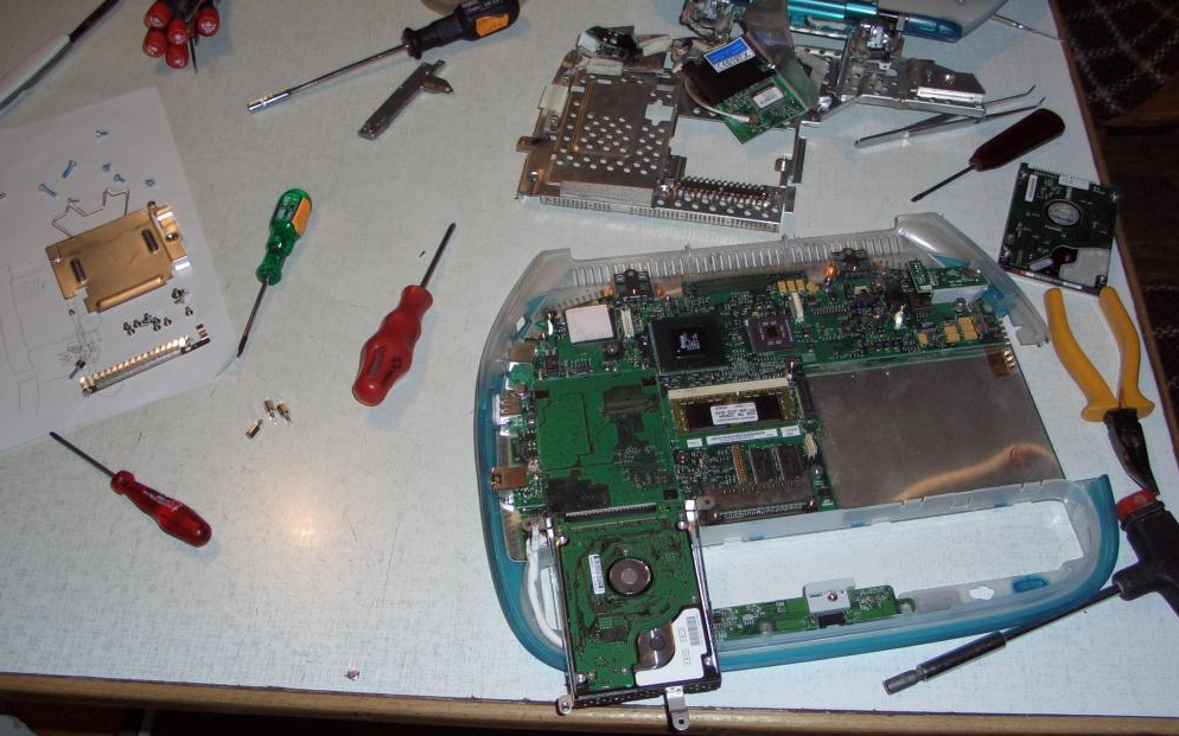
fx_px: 1157
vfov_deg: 35.3
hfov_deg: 54.0
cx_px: 576
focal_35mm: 36
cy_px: 399
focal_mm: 7.1
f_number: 2.8
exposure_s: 1/60
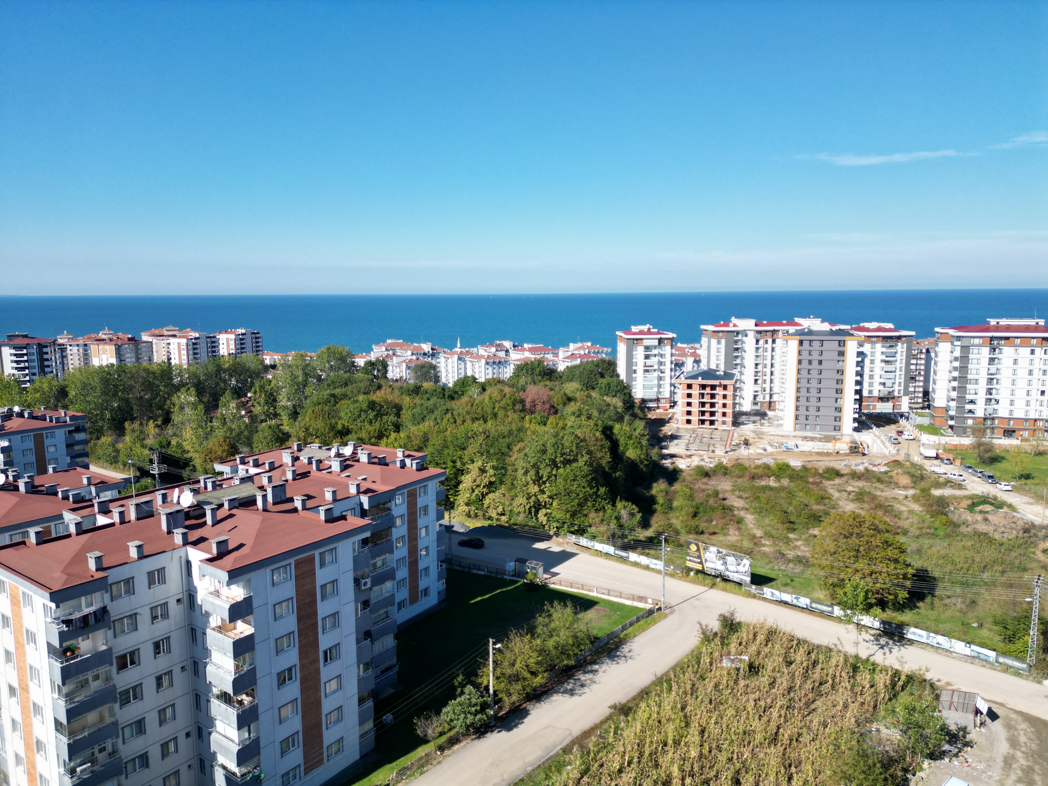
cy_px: 393
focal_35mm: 24
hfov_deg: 71.6
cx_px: 524
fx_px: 727
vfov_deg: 56.8
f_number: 1.7
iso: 120
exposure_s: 1/3000
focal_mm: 6.72
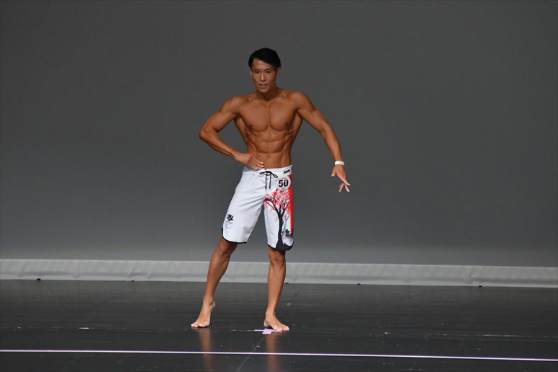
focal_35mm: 345
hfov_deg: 6.0
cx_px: 279
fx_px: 5345
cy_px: 186
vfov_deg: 4.0
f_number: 5.6
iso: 4000
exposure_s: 1/400
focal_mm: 230
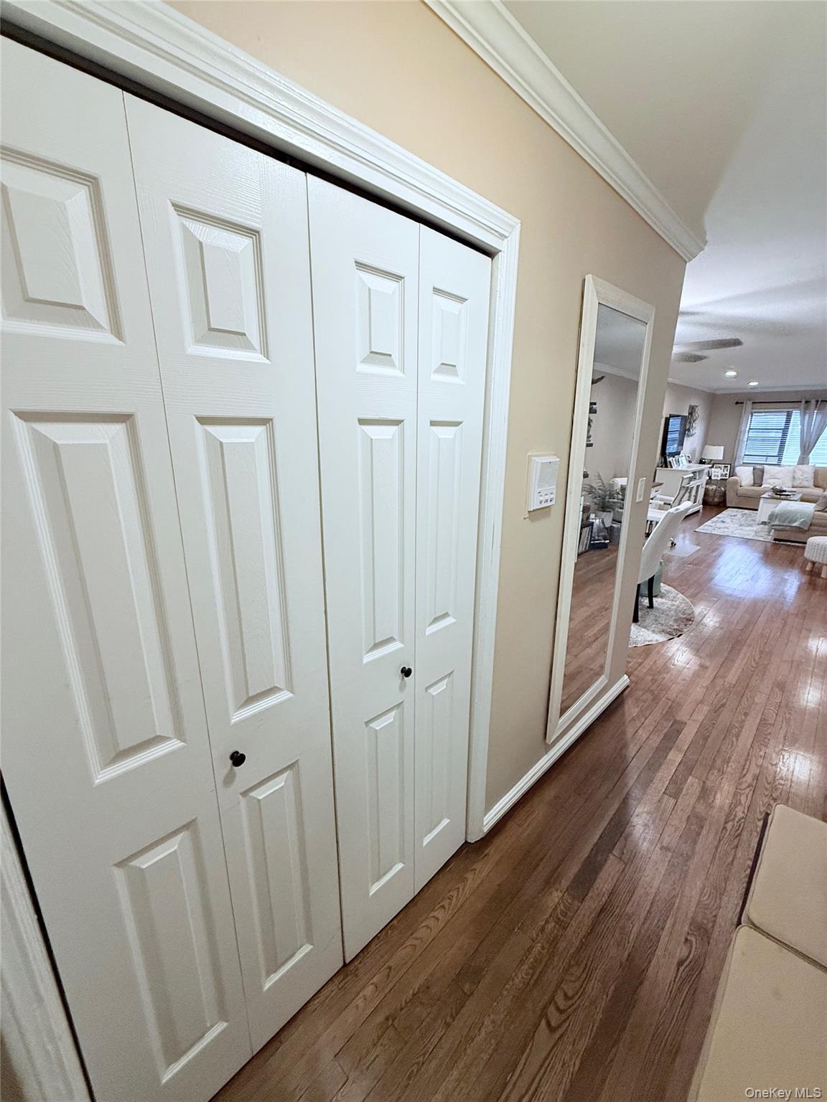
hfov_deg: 85.7
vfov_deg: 102.1
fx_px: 446
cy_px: 551
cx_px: 414
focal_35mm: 14
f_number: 2.2
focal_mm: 2.22
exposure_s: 1/60
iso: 320
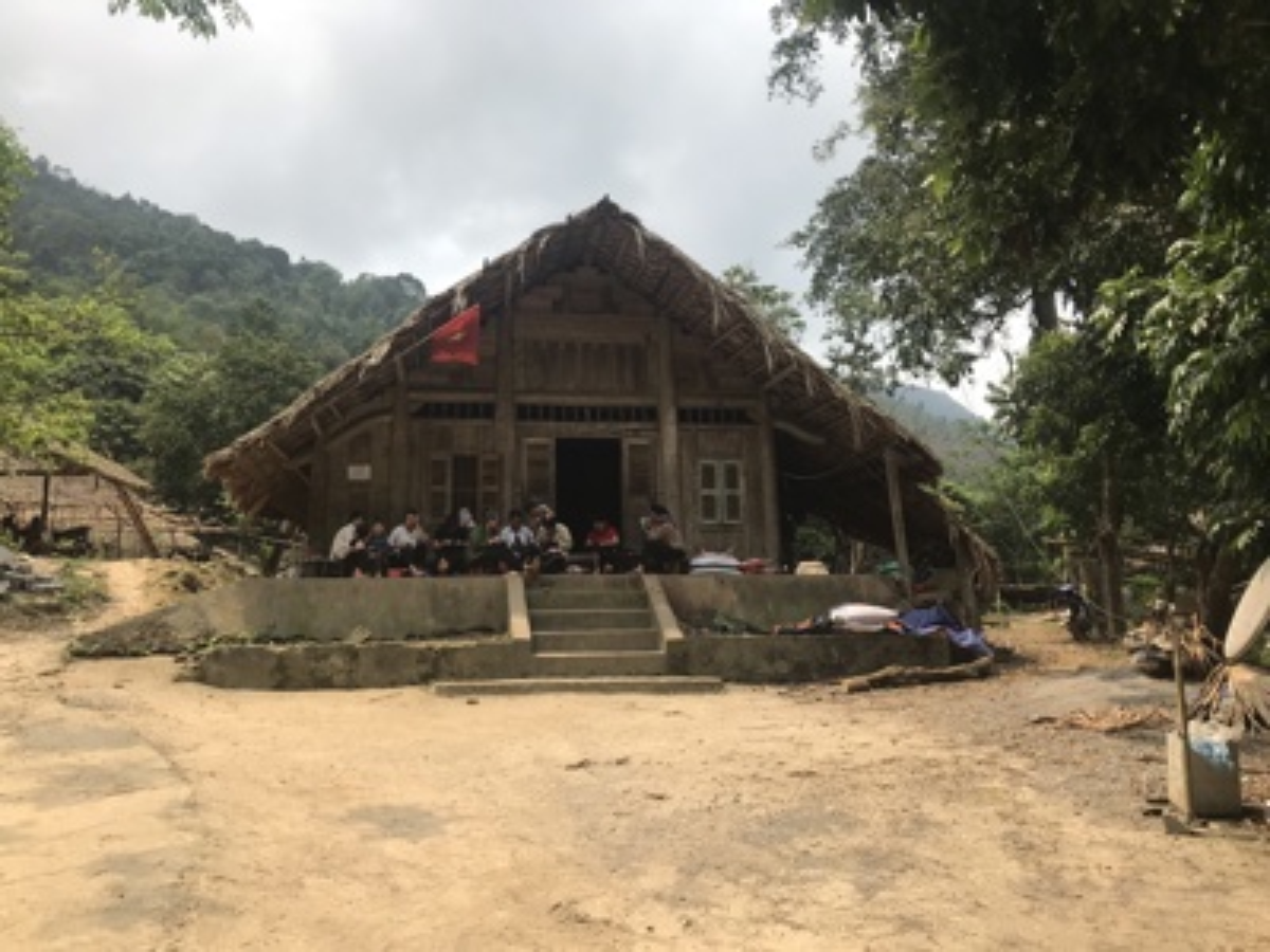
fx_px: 1027
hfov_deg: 63.4
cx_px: 635
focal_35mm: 28
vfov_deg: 49.7
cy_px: 476
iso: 20
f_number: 1.8
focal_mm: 3.99
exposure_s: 1/1546
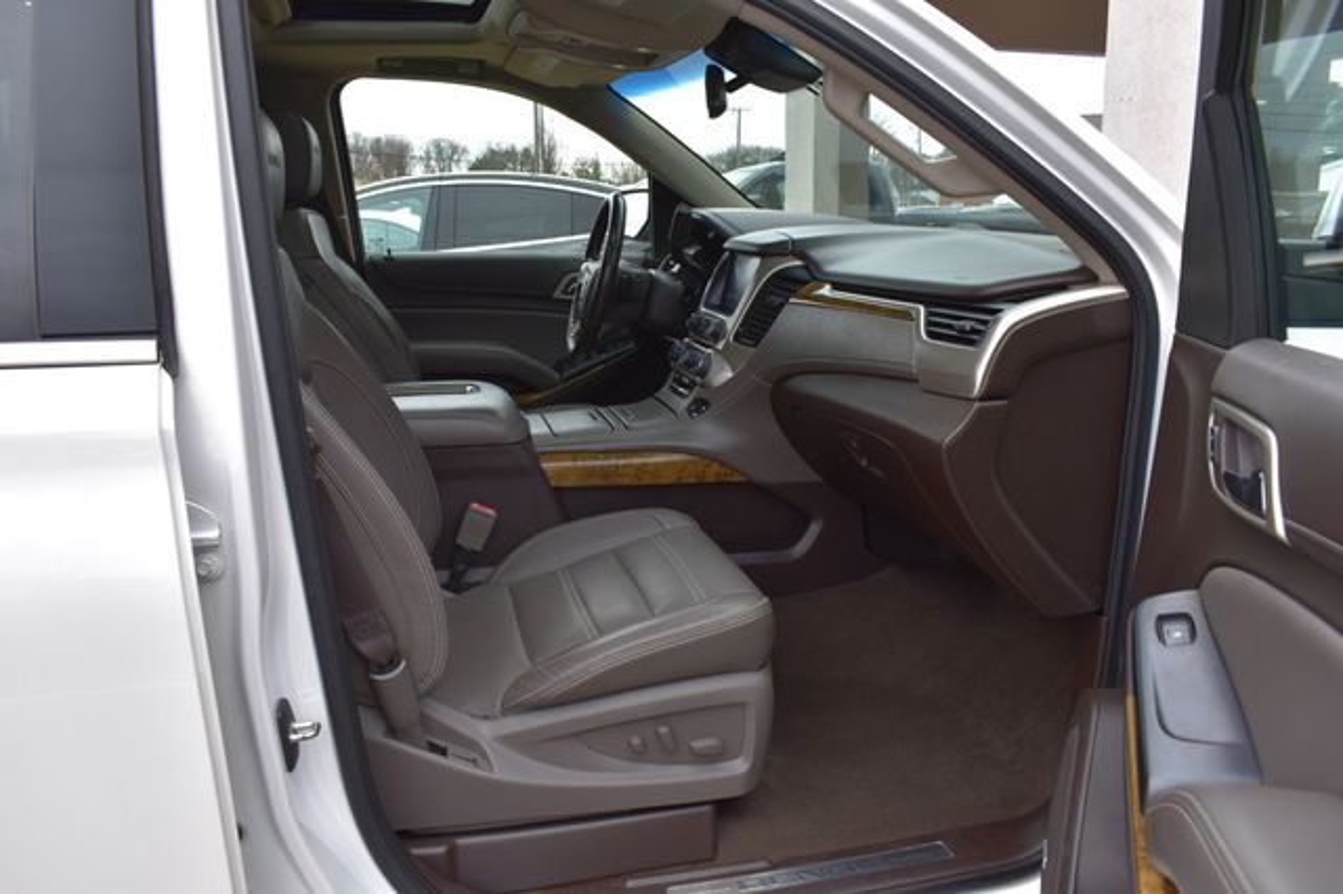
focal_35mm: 27
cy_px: 447
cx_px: 672
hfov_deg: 67.4
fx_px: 1007
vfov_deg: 47.9
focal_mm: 18
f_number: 8
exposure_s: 1/60
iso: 400
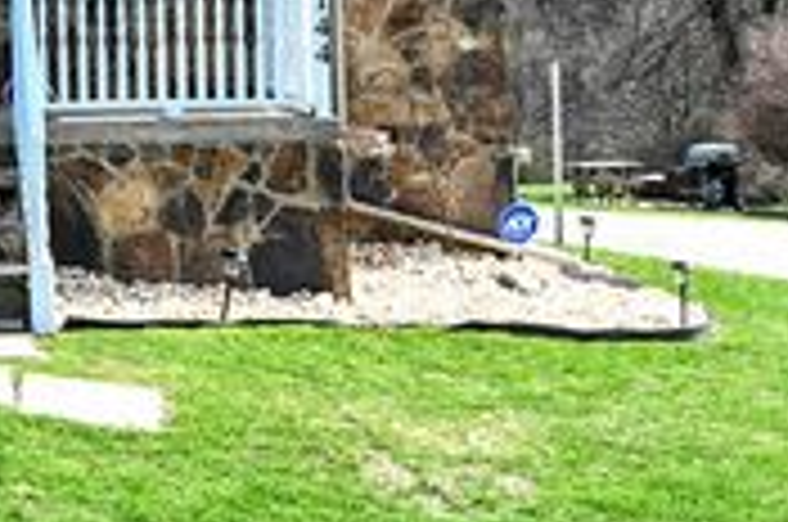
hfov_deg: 23.0
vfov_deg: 15.7
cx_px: -68
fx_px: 1829
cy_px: -83
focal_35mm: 84
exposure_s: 1/80
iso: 100
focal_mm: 19.5
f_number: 8
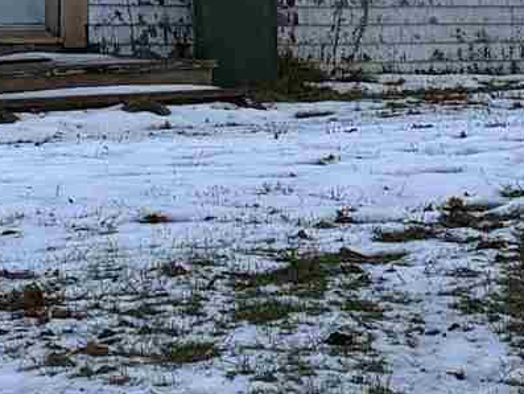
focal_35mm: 201
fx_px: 3044
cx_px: 235
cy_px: -132
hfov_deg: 9.8
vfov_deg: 7.3
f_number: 1.6
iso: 50
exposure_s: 1/654
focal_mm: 5.96
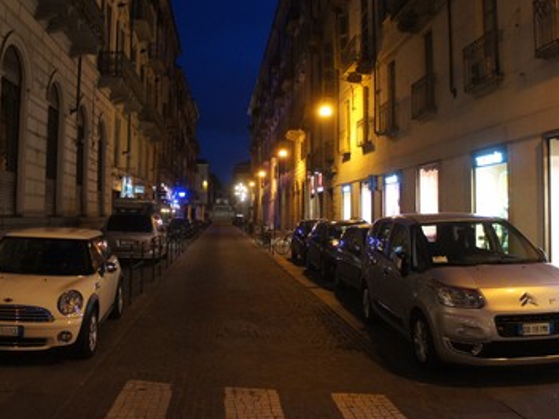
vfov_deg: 41.7
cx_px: 252
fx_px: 549
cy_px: 191
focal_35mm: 34
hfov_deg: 53.9
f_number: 3.5
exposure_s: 1/50
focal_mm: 18
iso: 1600
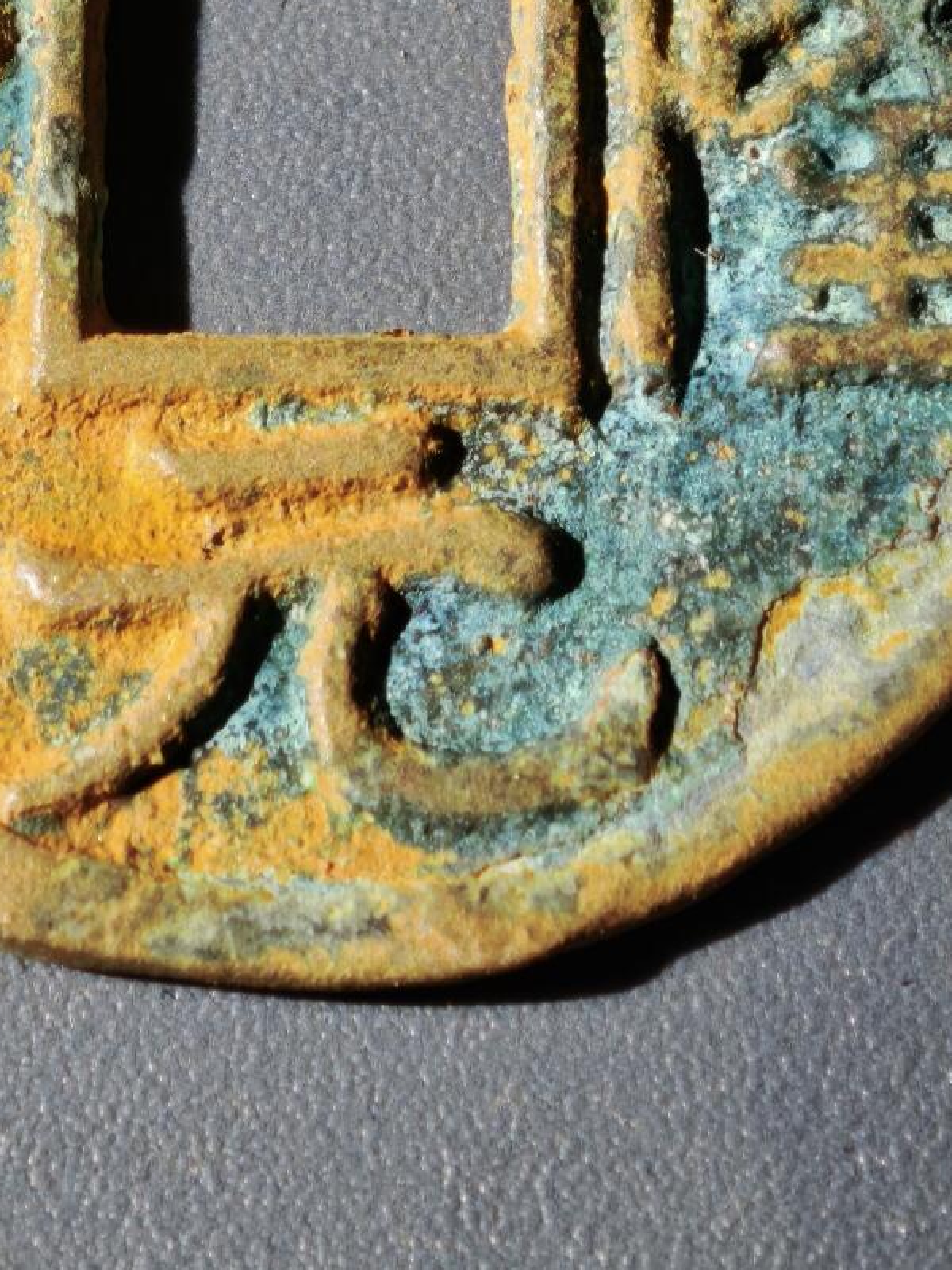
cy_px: 198
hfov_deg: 5.9
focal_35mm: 252
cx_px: 208
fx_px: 9241
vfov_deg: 7.8
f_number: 2
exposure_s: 1/100
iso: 250
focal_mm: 9
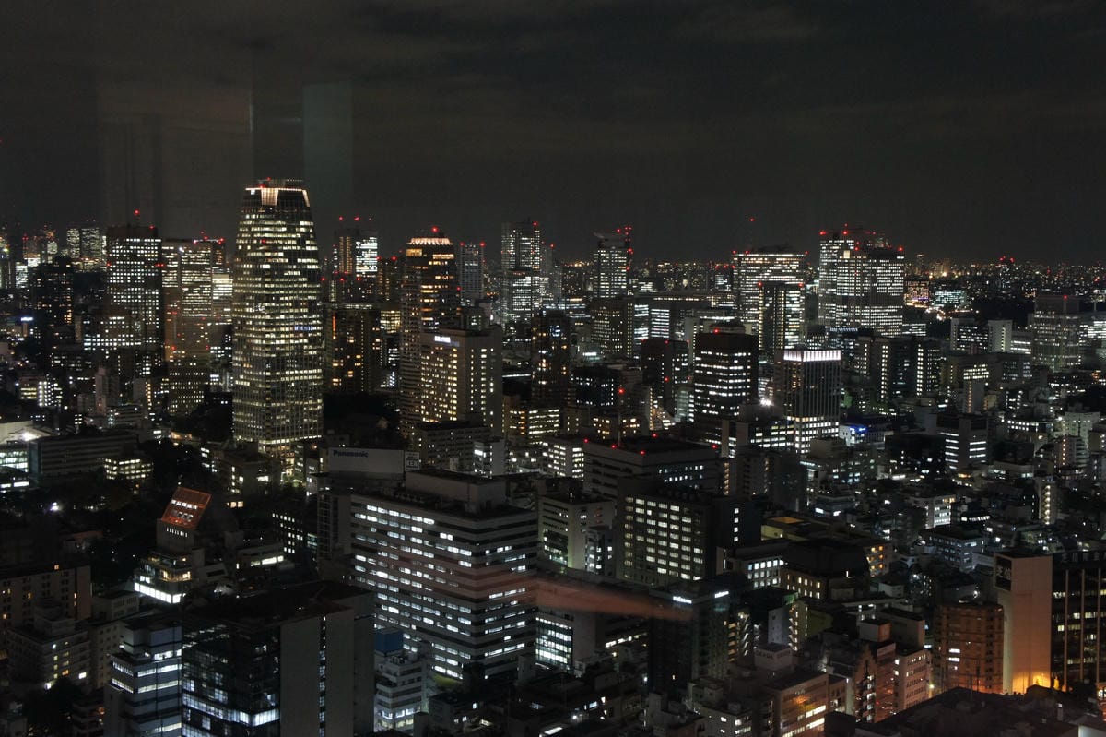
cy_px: 368
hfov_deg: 45.4
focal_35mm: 43
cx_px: 553
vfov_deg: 31.2
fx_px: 1320
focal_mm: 29
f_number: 9
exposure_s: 1
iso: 1600
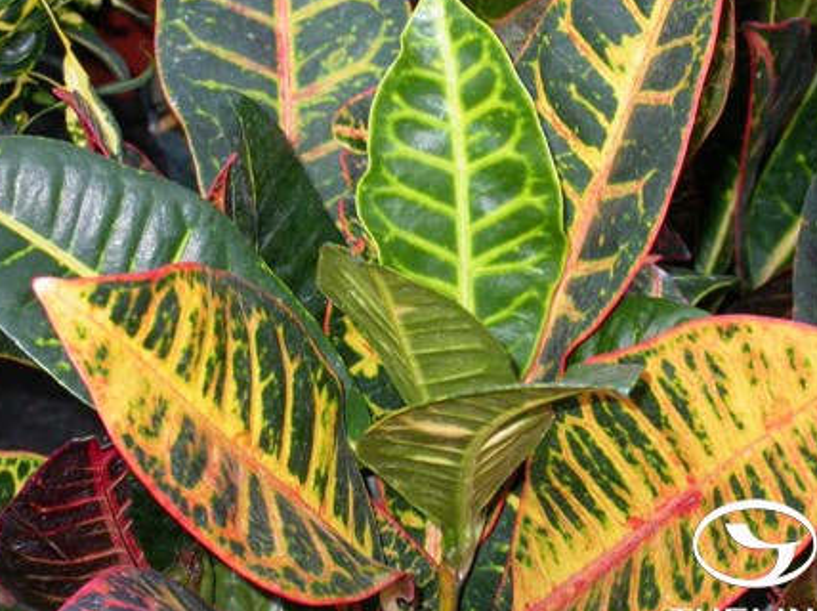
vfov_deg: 11.8
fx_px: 2947
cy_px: 310
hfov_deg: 15.8
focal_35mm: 125
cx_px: 419
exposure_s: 1/60.3
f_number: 4.3
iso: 100
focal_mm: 24.4
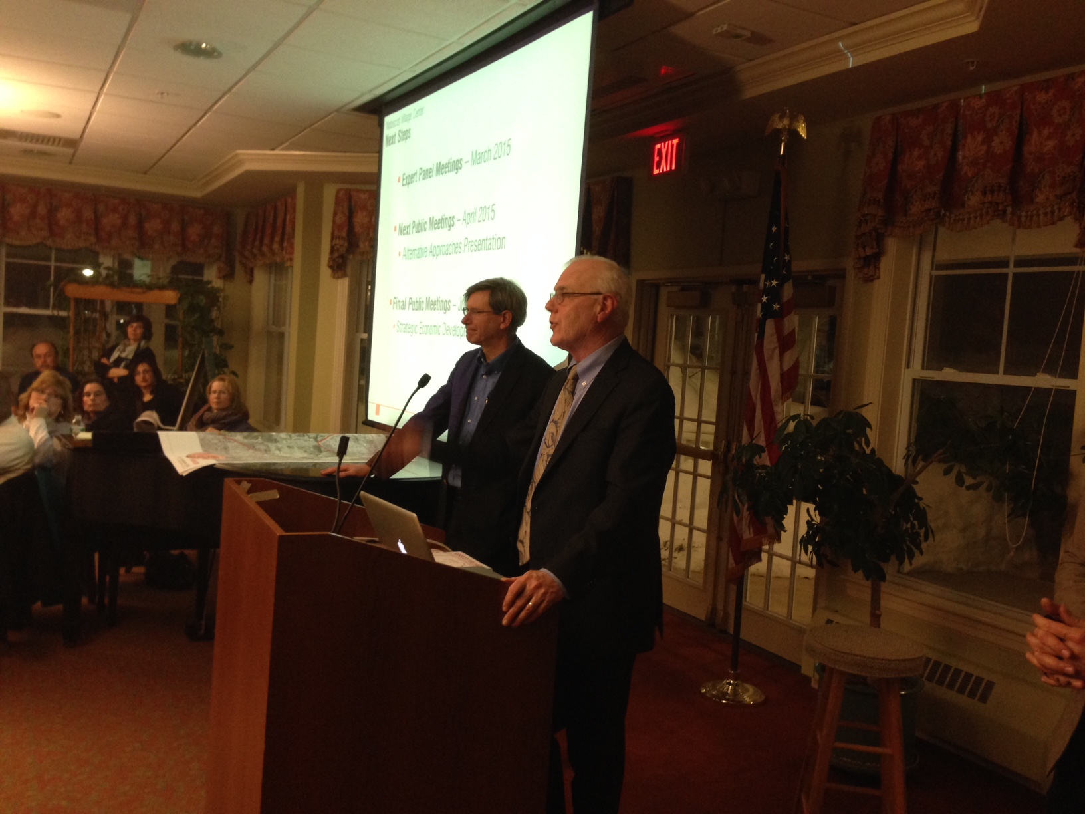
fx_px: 1034
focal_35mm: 33
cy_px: 407
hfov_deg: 55.4
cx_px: 542
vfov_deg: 42.9
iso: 200
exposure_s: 1/20
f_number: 2.4
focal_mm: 4.12
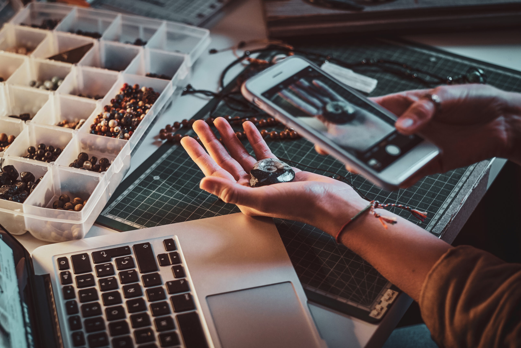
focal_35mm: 84
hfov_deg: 24.2
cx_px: 260
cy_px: 174
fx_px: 1216
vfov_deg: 16.3
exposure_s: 1/125
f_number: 2.5
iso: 800
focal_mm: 56
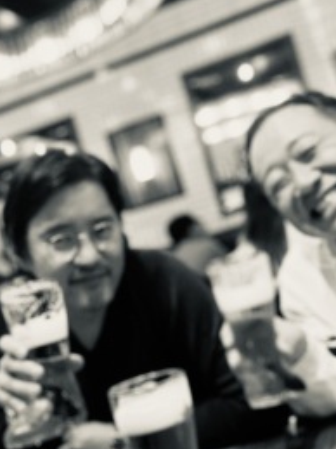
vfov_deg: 33.2
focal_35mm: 58
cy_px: 234
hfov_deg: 25.1
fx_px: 751
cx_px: 107
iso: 320
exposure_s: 1/50
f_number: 2.2
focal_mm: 2.71
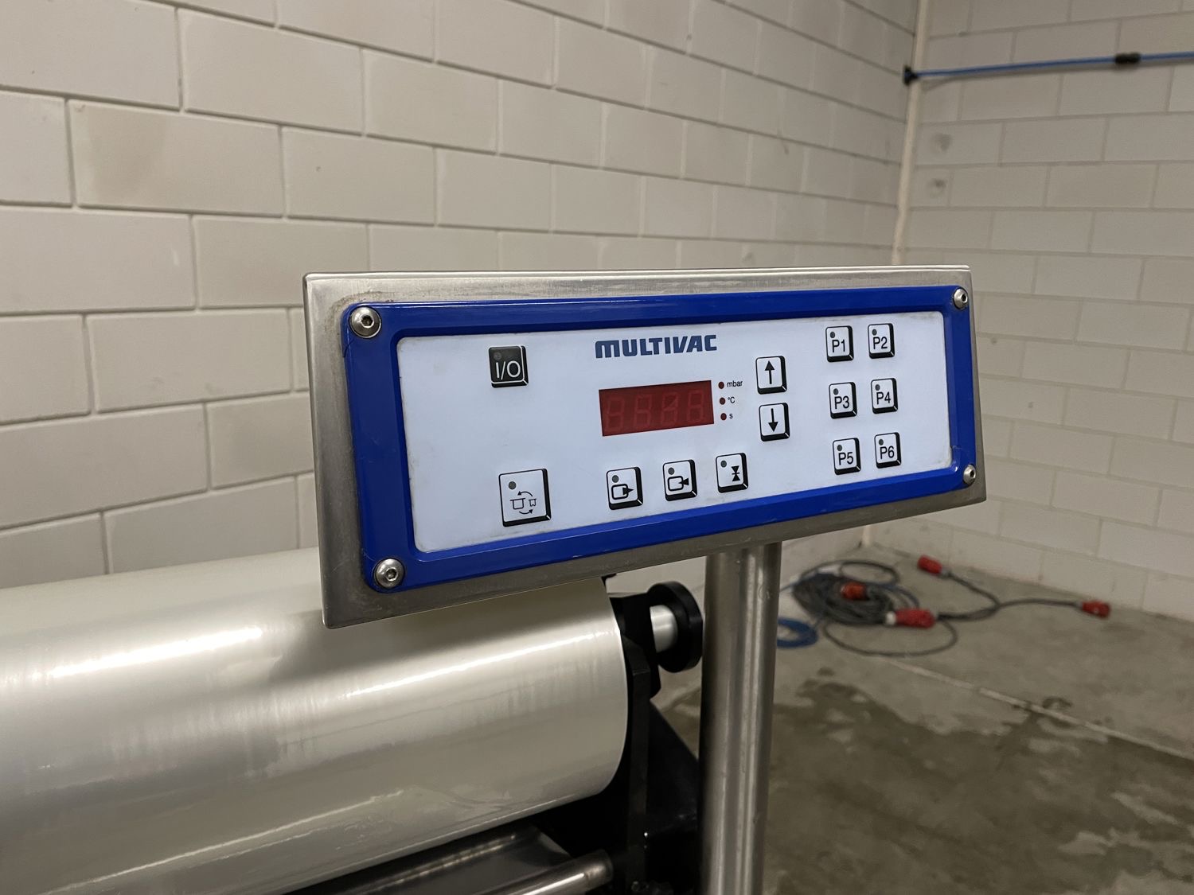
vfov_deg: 53.1
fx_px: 897
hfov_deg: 67.3
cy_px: 448
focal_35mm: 26
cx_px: 597
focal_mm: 4.2
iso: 200
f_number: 1.6
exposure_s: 1/50
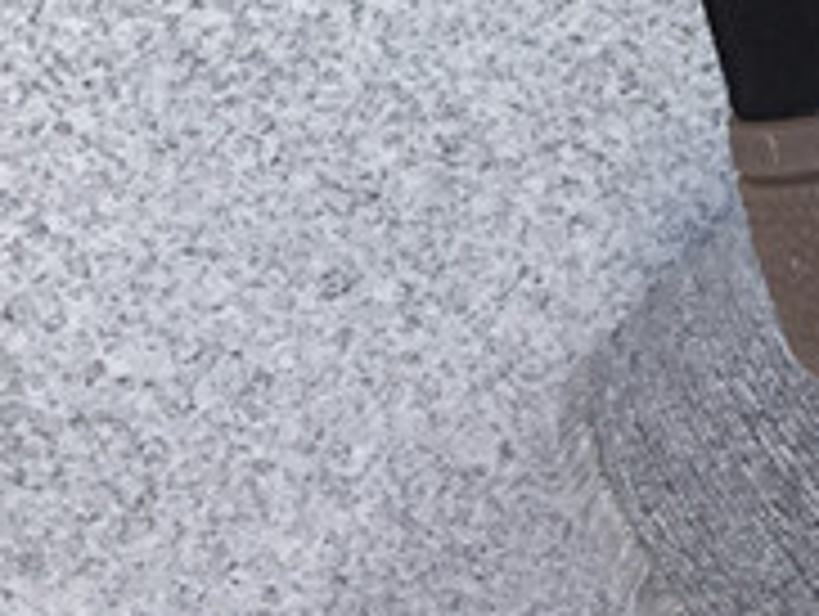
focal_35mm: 153
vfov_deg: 9.2
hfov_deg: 11.1
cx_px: 1868
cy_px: -578
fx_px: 3625
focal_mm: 3.3
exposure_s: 1/243
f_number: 2.4
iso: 25
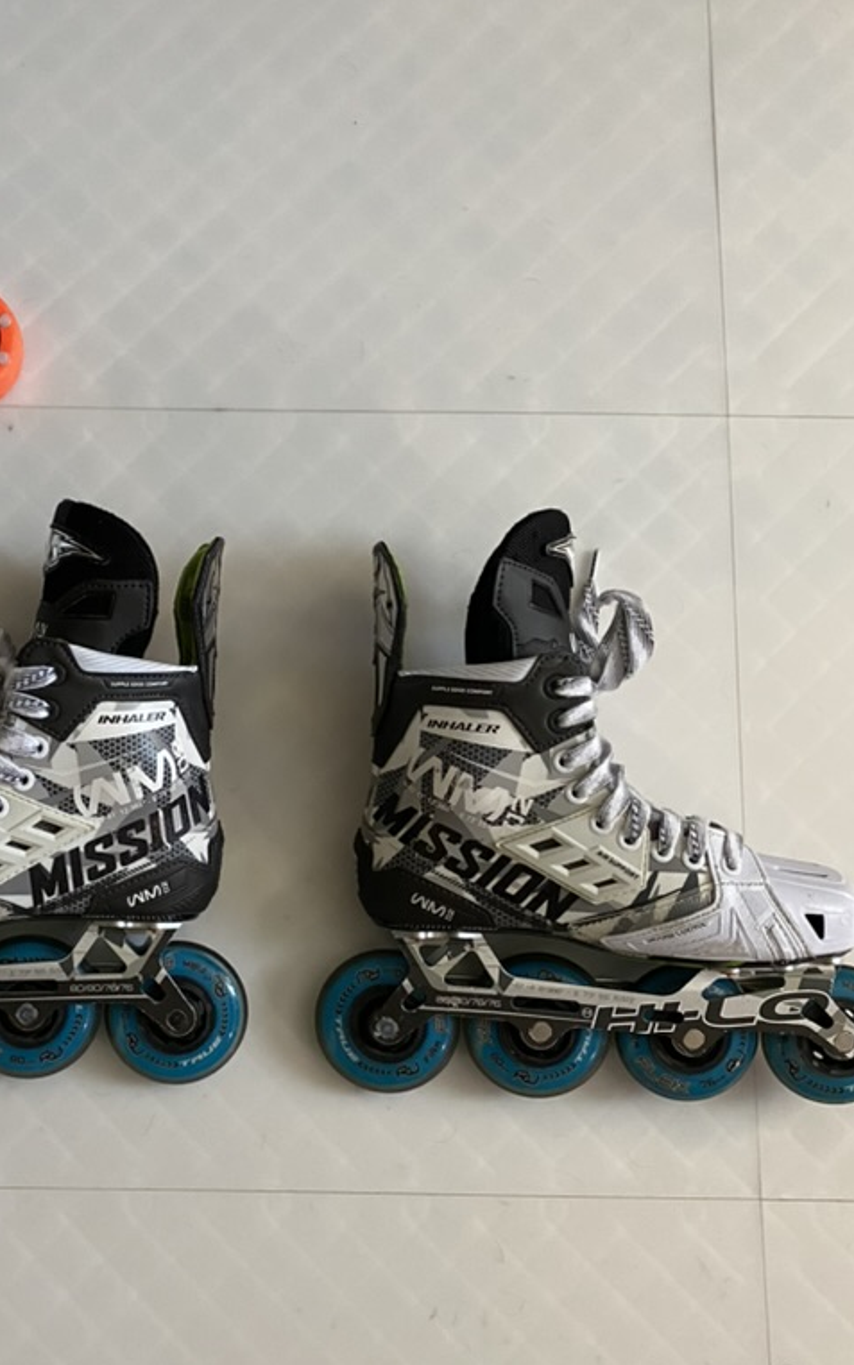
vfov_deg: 52.5
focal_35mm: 37
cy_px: 785
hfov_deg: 33.8
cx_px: 226
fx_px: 1378
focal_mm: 4.25
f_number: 1.8
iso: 320
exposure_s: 1/60
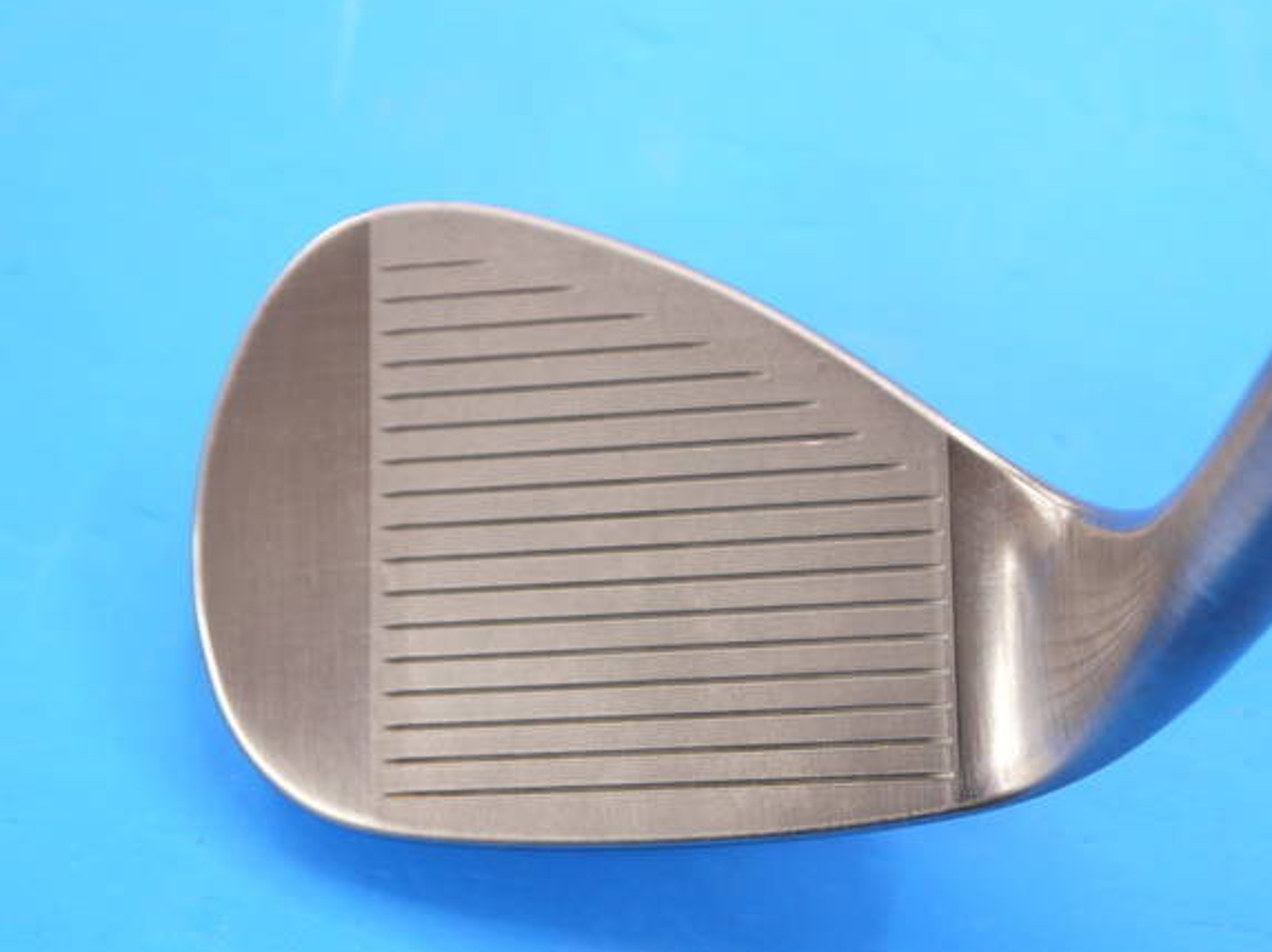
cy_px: 506
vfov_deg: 19.4
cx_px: 675
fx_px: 2791
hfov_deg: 25.7
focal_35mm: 76
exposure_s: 1/80
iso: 800
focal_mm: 34
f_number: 5.2
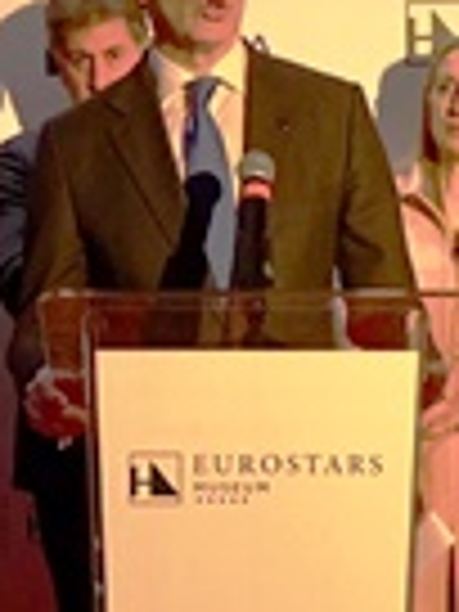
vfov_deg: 17.3
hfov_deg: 13.0
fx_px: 2015
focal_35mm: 114
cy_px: 333
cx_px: 146
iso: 200
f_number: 2.2
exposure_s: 1/25
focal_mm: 4.15
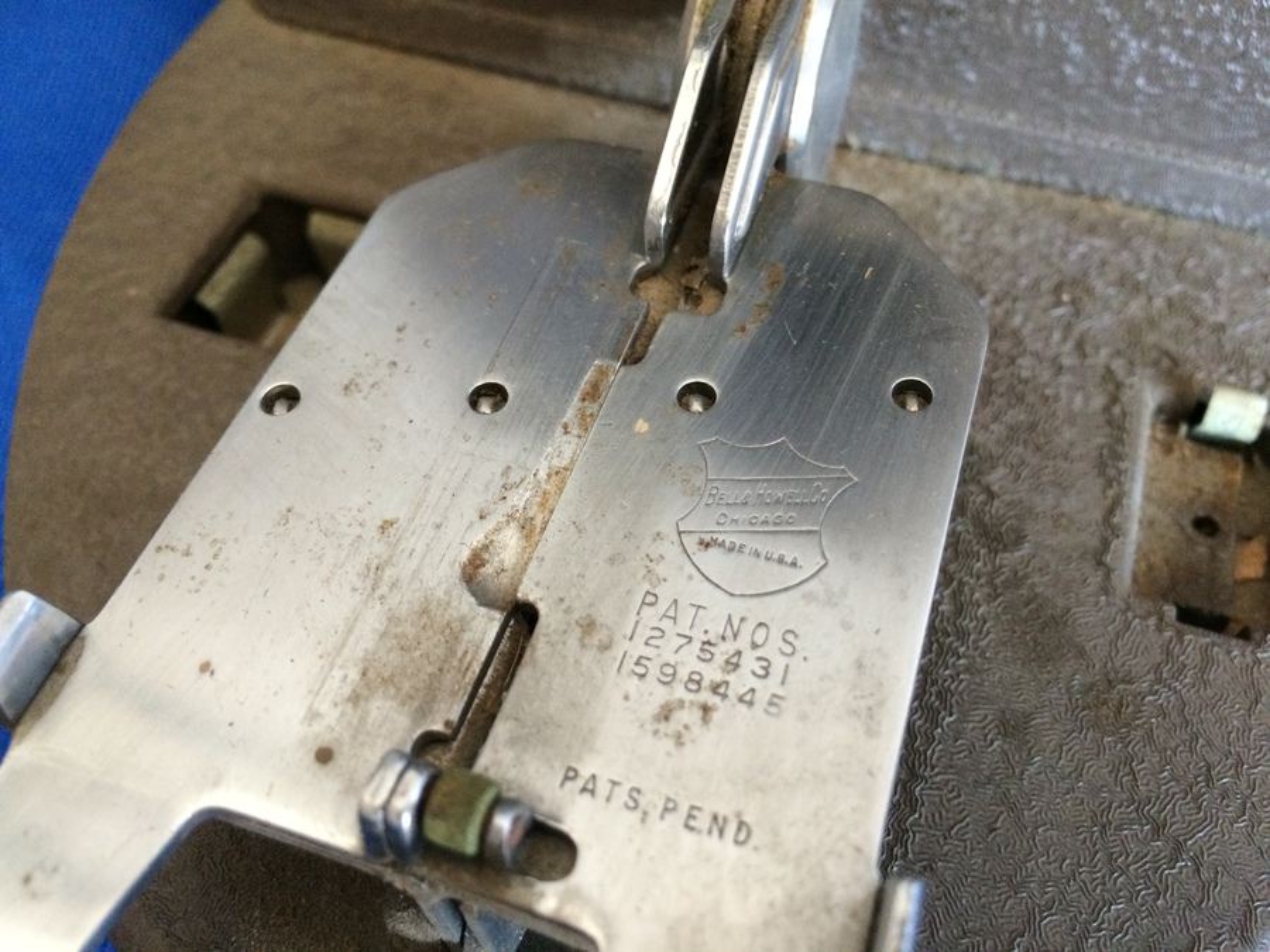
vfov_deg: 48.2
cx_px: 635
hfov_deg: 61.7
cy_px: 476
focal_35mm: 29
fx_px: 1064
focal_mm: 4.15
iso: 200
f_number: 2.2
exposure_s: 1/30
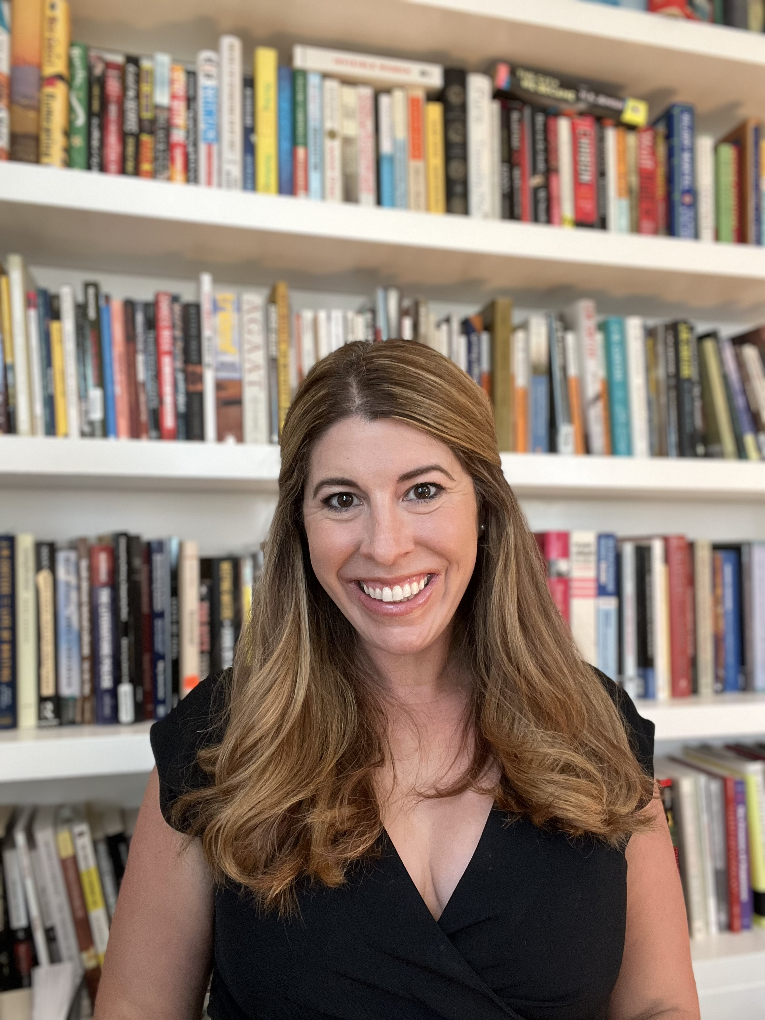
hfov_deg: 46.8
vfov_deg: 60.0
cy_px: 510
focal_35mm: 30
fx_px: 884
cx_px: 382
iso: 200
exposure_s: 1/60
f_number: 2.2
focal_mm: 2.71
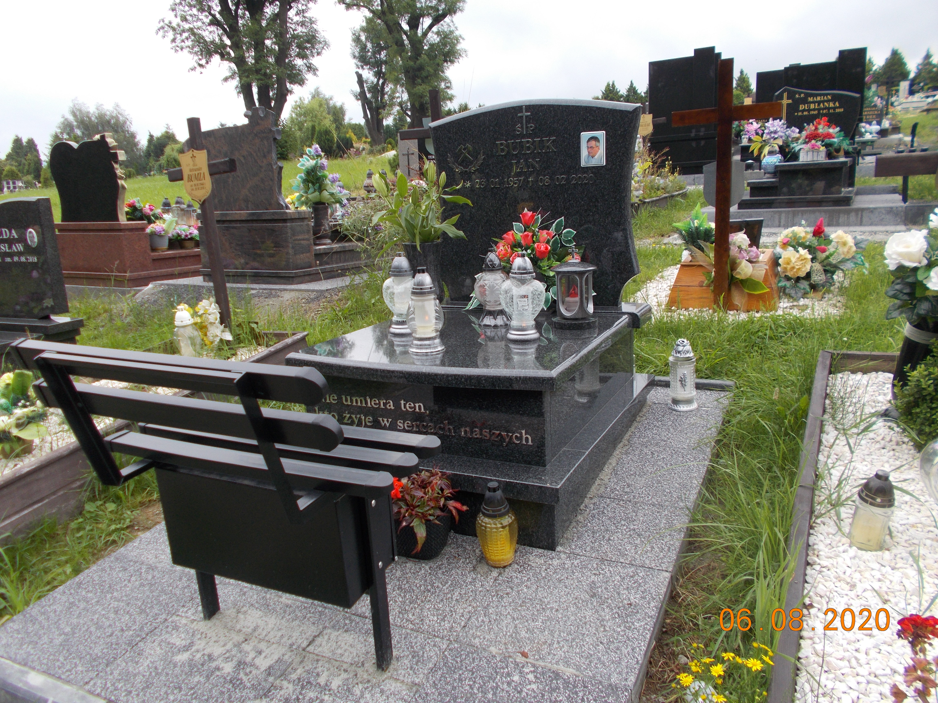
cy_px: 352
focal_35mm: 26
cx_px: 469
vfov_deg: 53.1
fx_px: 705
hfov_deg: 67.3
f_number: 3.2
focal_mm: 4.6
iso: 80
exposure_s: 1/320
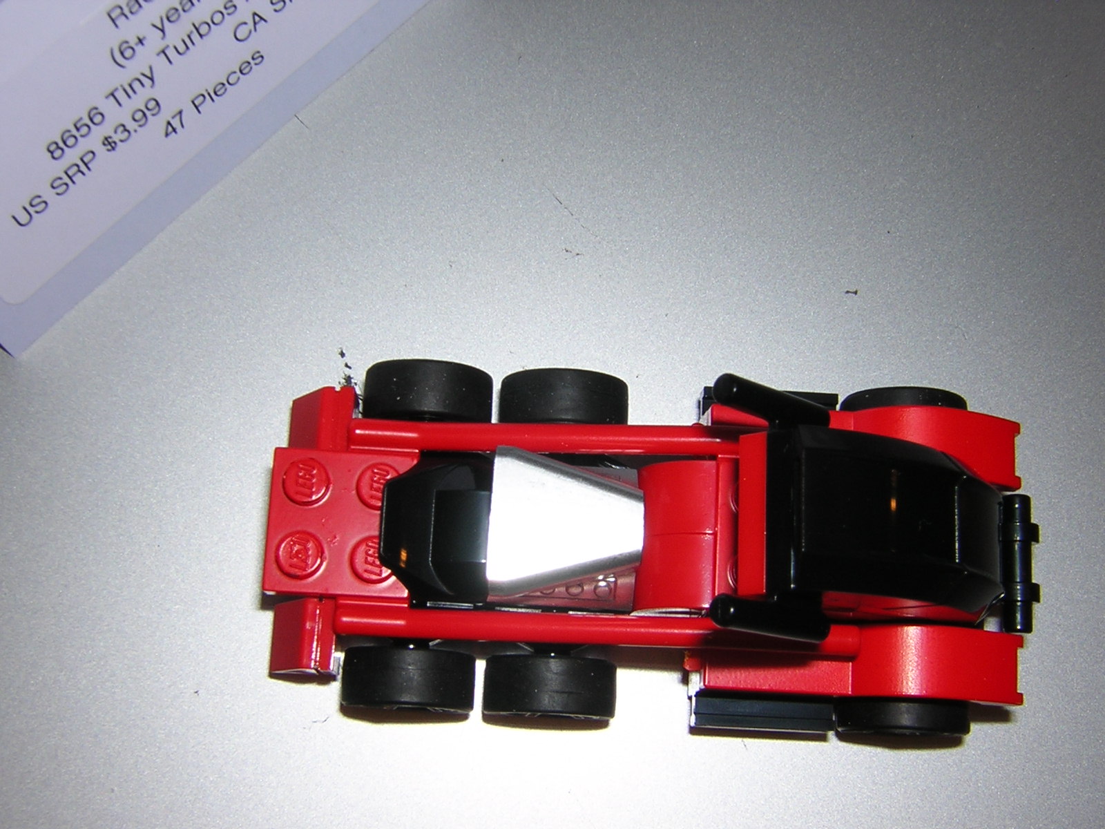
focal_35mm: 47
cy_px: 414
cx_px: 552
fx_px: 1500
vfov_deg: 30.9
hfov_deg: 40.4
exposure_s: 1/60.1
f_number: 5.8
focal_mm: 6.1
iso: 100
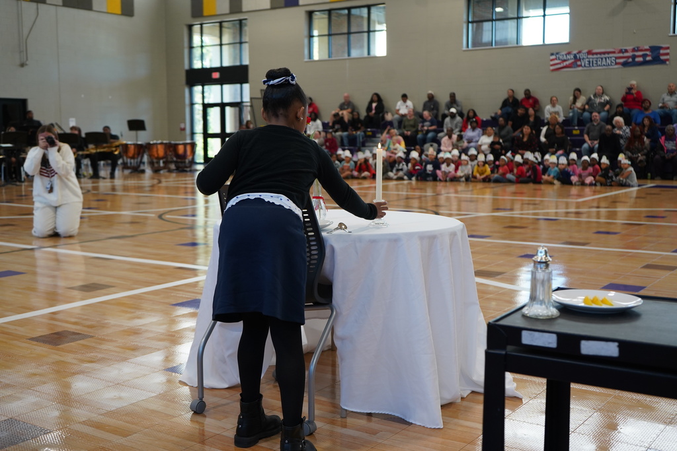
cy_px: 226
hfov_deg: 47.4
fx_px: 771
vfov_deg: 32.6
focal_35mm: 41
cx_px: 338
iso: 1000
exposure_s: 1/160
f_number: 4.5
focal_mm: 41
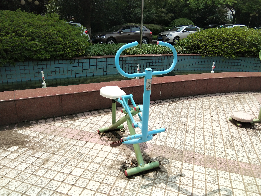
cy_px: 98
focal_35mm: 31
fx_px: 234
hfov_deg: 58.4
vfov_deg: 45.4
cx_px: 130
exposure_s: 1/838
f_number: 2.2
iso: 50
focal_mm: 3.69
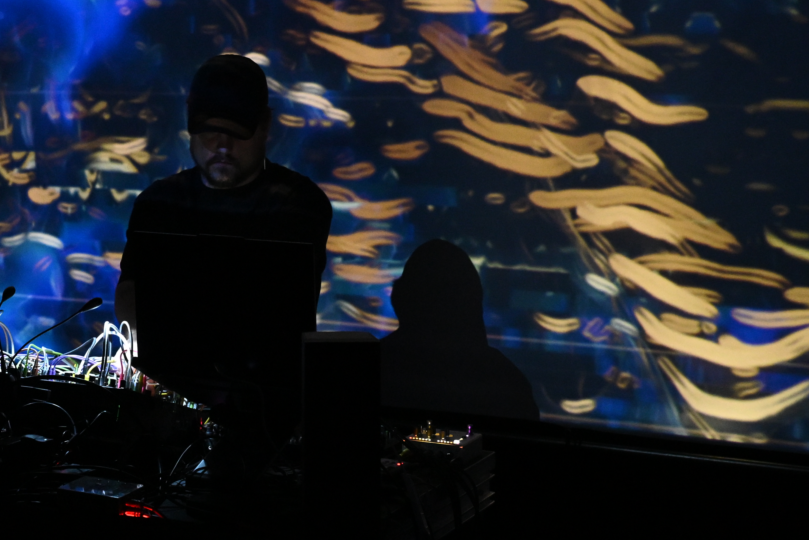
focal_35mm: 80
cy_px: 112
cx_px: 124
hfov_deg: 24.8
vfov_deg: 16.9
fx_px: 1798
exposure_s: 1/60
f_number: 4
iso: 6400
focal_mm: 39
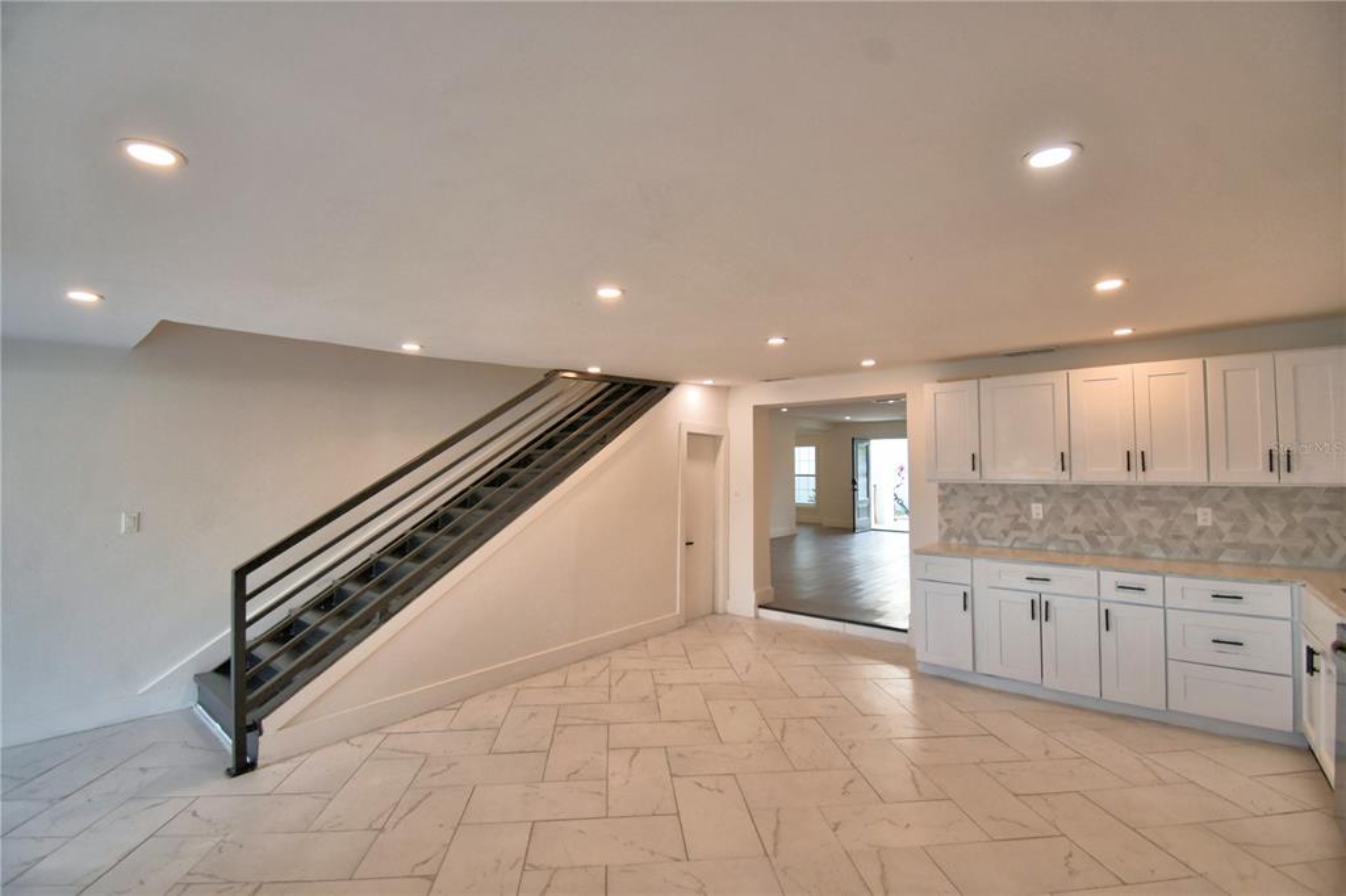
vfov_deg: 77.3
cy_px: 448
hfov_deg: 100.4
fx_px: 561
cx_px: 673
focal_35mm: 15
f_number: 4.5
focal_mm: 10
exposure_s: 1/125
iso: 360
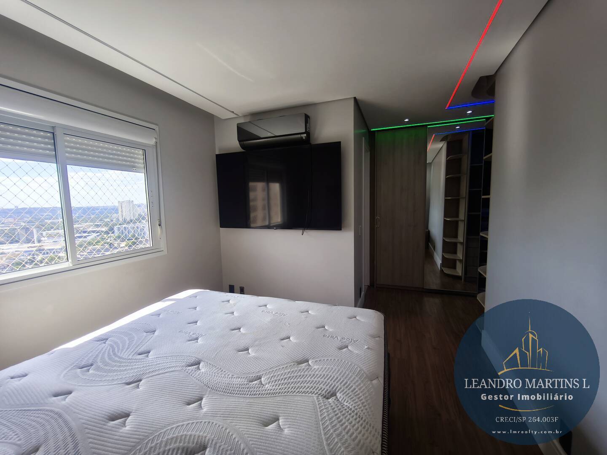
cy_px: 228
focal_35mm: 15
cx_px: 304
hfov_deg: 98.2
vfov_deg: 81.7
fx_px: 263
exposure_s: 1/120
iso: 64
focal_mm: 1.91
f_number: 2.2
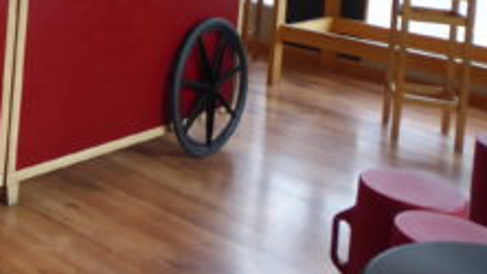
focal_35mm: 59
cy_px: -118
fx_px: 762
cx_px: -33
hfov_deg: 31.8
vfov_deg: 18.4
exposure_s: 1/60
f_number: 3.3
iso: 320
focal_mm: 4.3
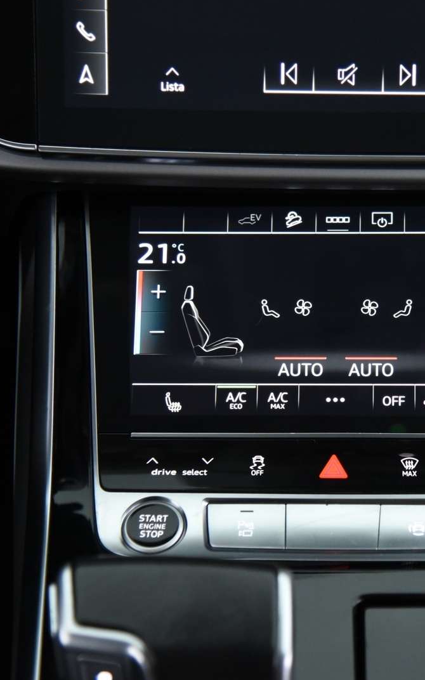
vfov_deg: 20.8
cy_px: 340
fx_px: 1853
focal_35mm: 100
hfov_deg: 13.0
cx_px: 336
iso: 4000
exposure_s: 1/40
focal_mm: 65
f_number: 4
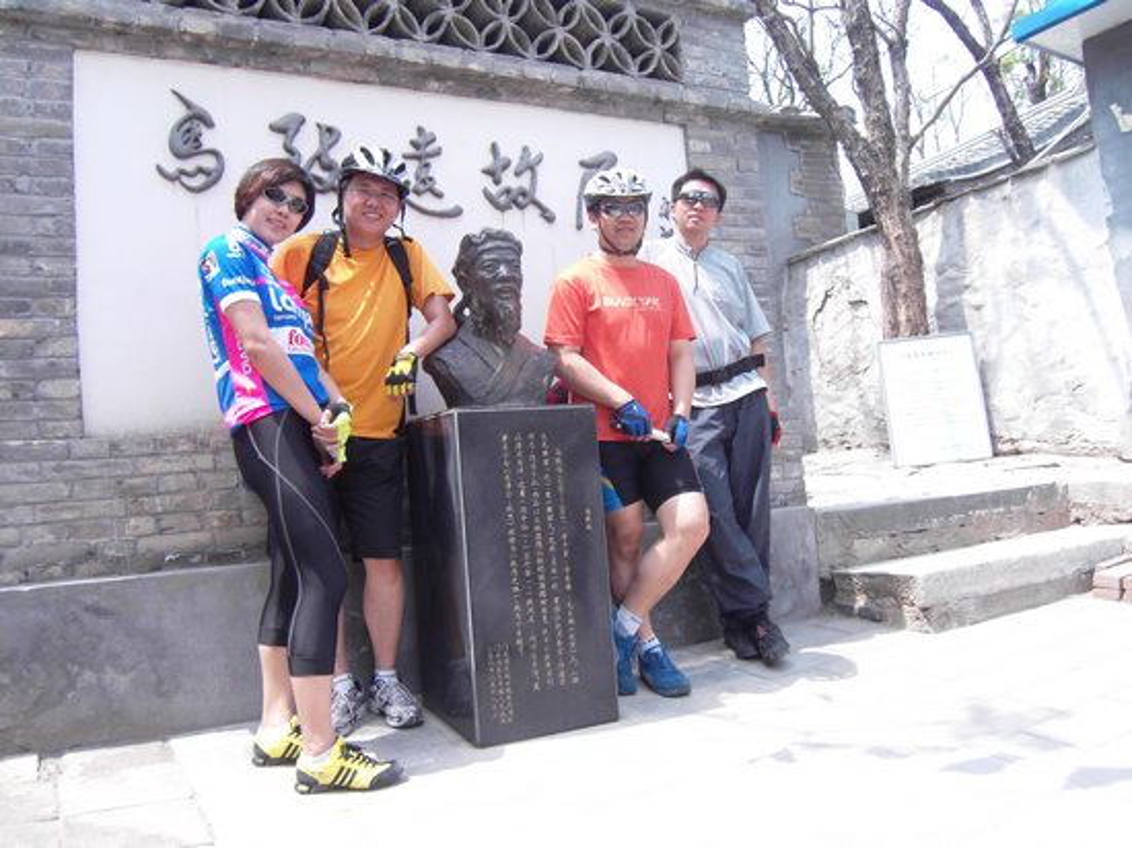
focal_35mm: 28
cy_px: 424
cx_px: 566
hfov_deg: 63.5
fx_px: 915
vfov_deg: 49.7
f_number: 2.8
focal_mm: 6
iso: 80
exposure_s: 1/400
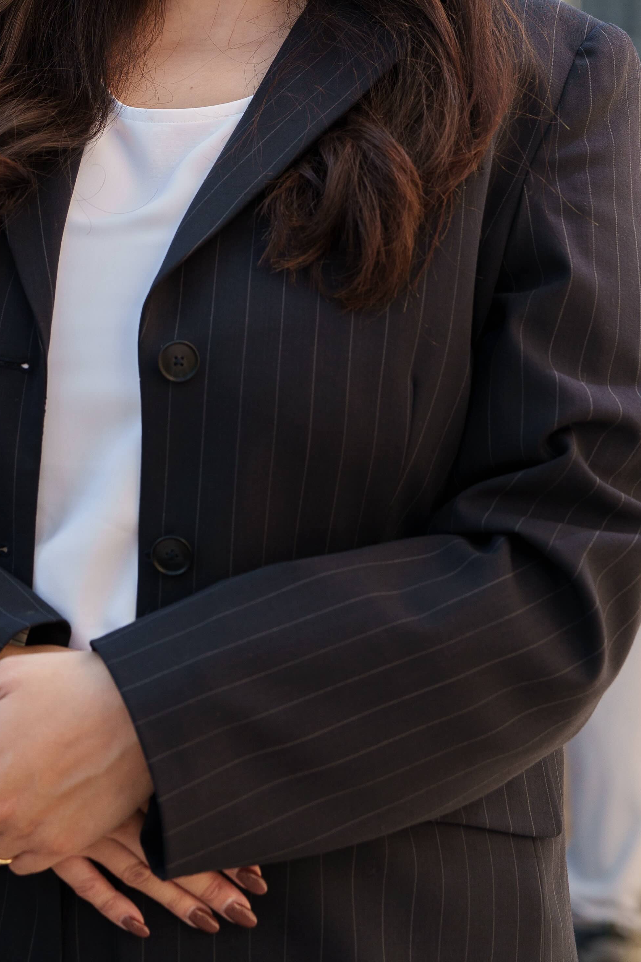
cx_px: 205
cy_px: 5
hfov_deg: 11.5
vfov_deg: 16.8
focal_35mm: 119
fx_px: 3178
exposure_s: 1/800
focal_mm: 50
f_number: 3.5
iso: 160
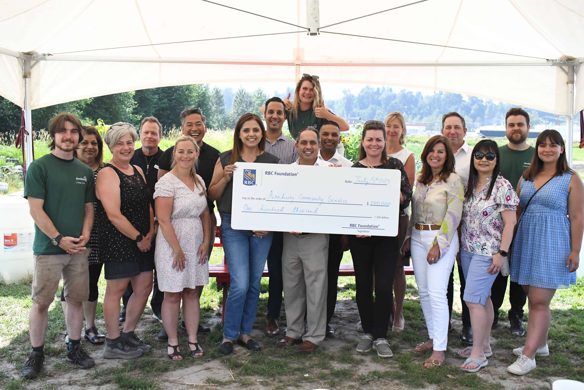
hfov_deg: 51.9
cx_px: 294
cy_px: 194
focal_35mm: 37
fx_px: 600
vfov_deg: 35.9
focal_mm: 24
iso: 4000
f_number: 5.6
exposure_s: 1/5000
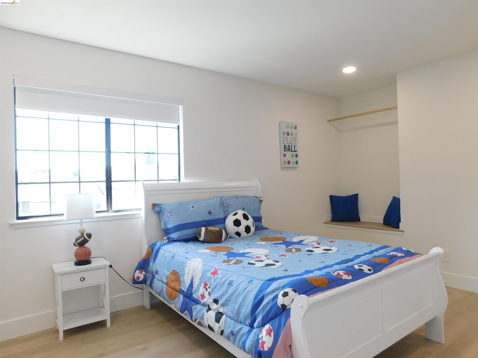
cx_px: 239
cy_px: 179
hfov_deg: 73.9
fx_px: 318
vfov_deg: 58.9
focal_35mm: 23
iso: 125
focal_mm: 4
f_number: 3
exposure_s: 1/60
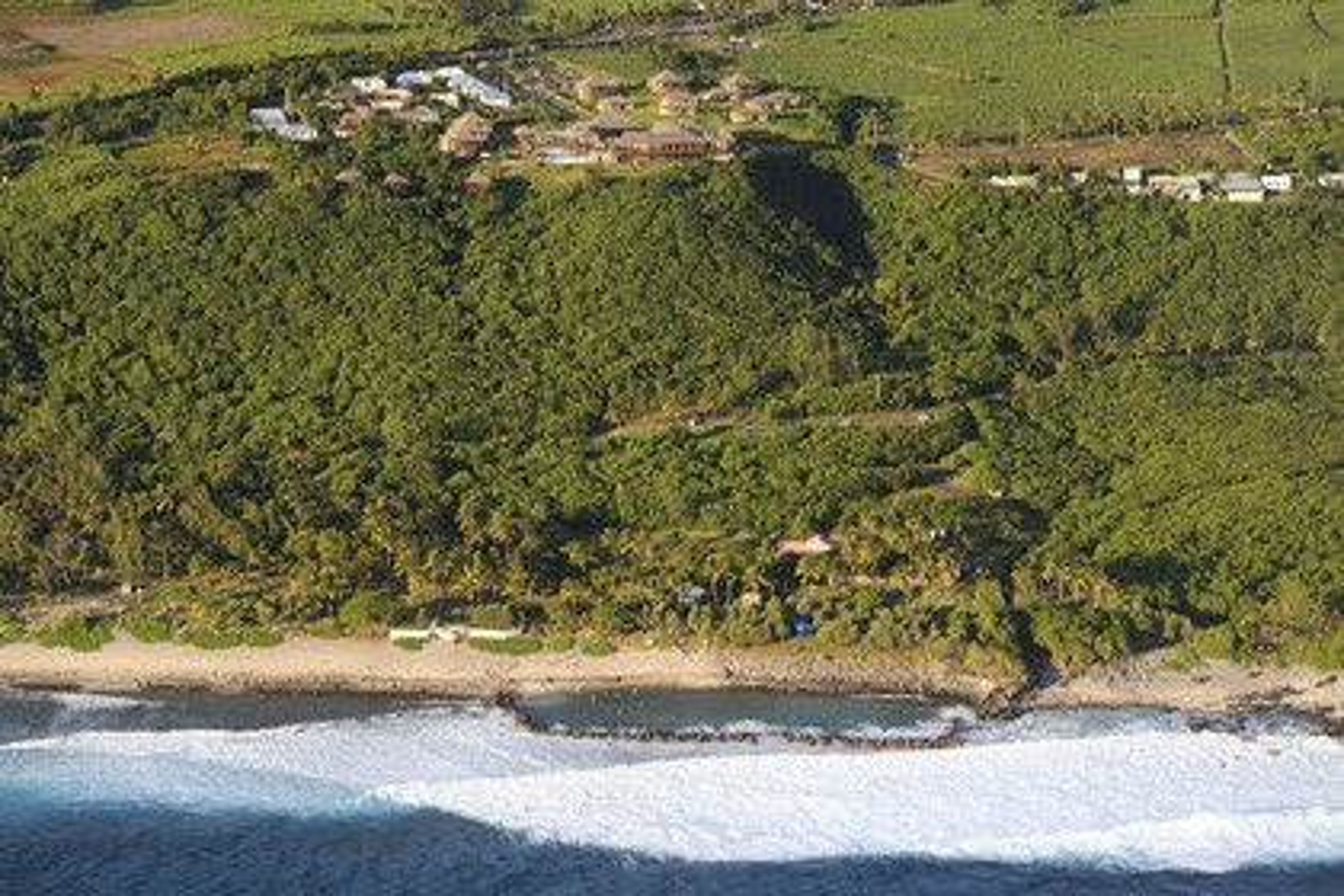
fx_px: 2613
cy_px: 448
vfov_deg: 19.5
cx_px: 672
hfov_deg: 28.8
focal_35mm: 70
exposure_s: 1/640
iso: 400
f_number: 5.6
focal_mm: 70
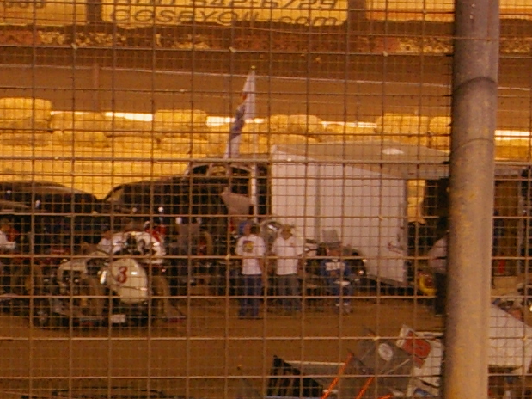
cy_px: 677
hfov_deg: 6.3
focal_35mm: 315
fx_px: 4845
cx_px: 511
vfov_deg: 4.7
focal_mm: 45
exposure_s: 1/10
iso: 800
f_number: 4.5
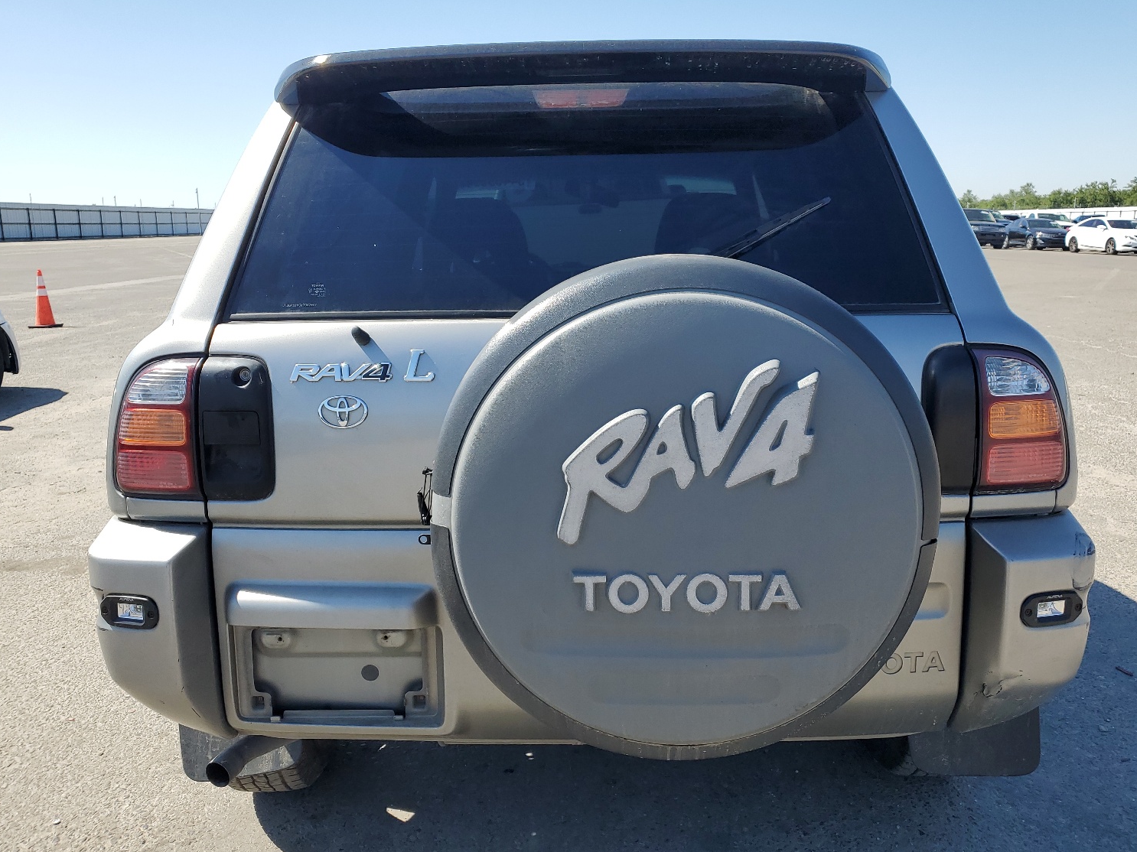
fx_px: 920
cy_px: 428
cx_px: 577
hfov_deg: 63.4
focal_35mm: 28
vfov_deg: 49.7
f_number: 1.5
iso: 50
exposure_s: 1/2000
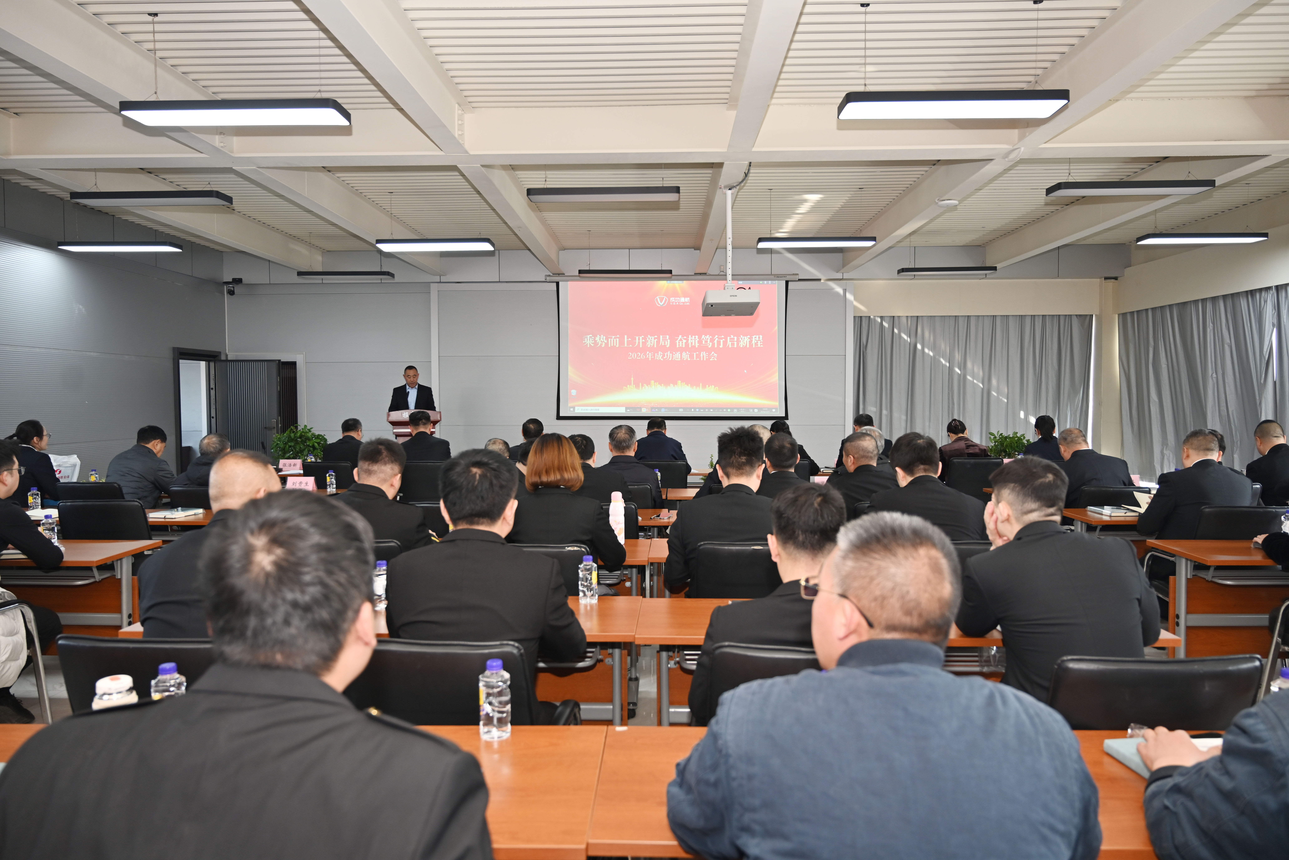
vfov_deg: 52.2
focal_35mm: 24
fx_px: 877
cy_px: 430
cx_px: 644
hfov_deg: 72.6
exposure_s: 1/60
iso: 280
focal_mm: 24.5
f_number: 4
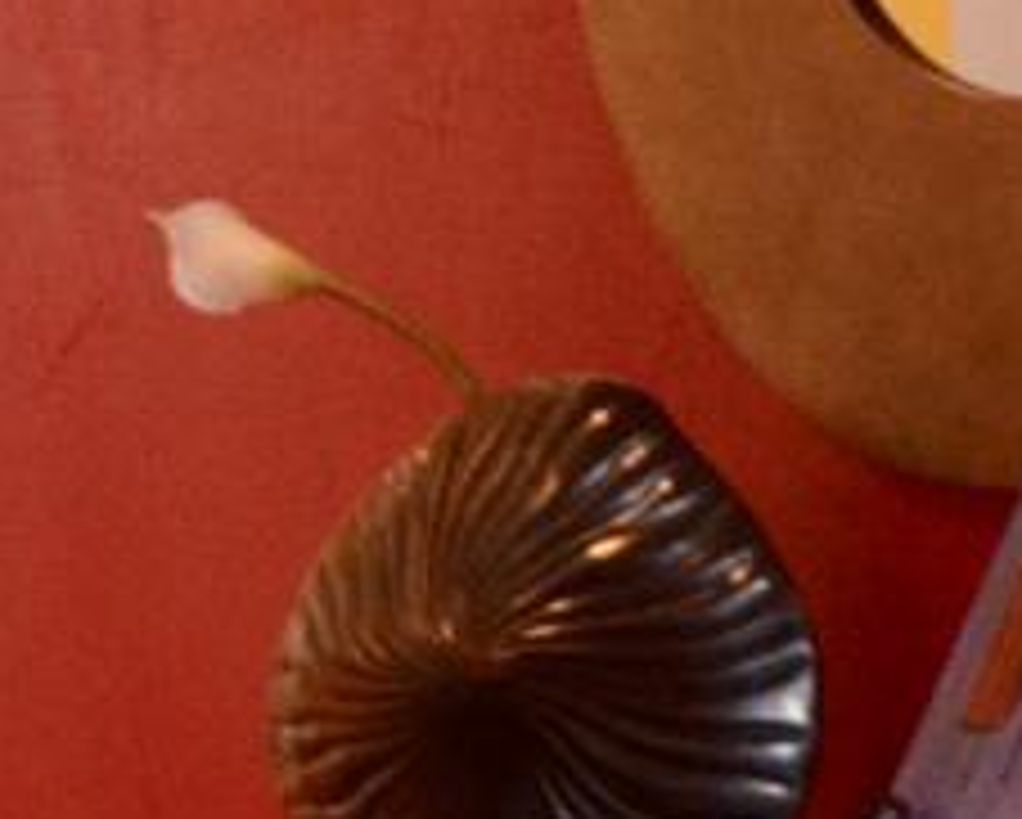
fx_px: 7659
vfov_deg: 6.1
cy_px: 945
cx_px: -2562
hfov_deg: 6.6
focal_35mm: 253
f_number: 3.5
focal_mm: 20
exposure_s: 1/60
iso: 1000
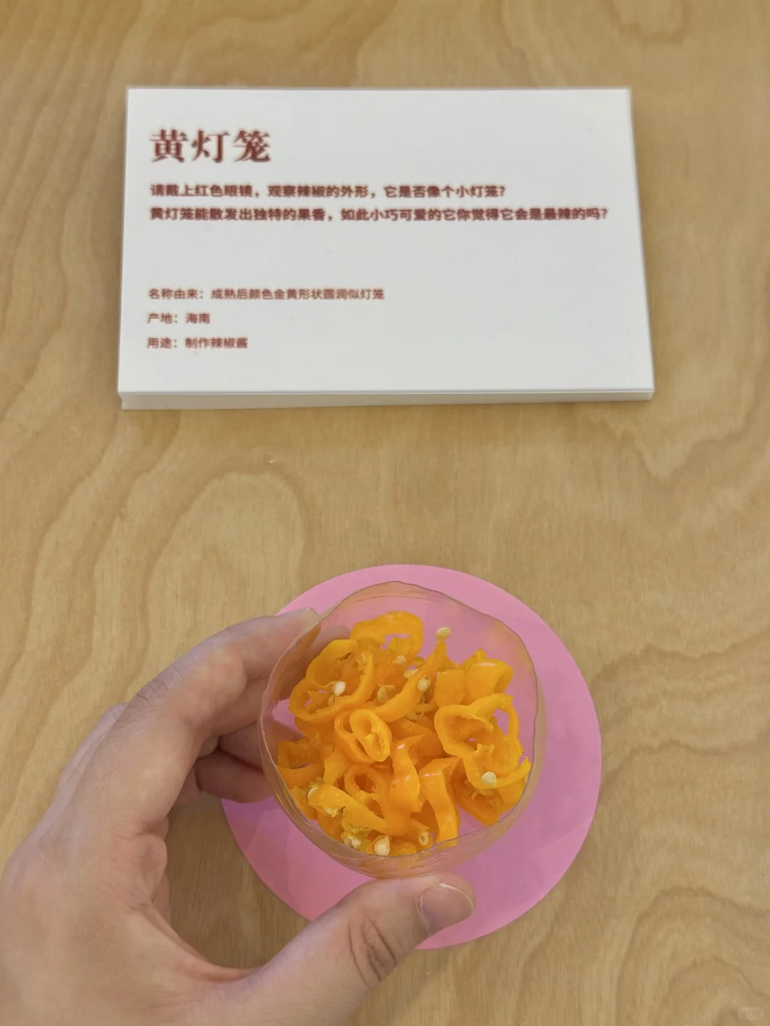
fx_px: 1424
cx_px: 385
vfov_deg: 39.7
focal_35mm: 48
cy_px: 513
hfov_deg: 30.3
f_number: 1.78
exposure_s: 1/50
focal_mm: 6.86
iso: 80
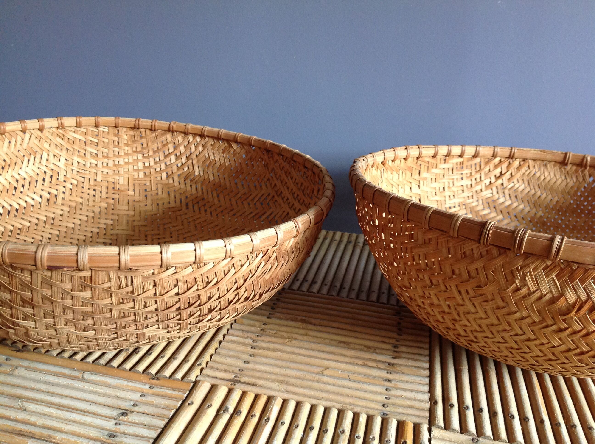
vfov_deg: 40.6
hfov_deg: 52.7
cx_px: 298
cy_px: 222
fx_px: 601
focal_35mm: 35
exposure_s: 1/15
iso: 160
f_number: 2.4
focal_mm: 4.28
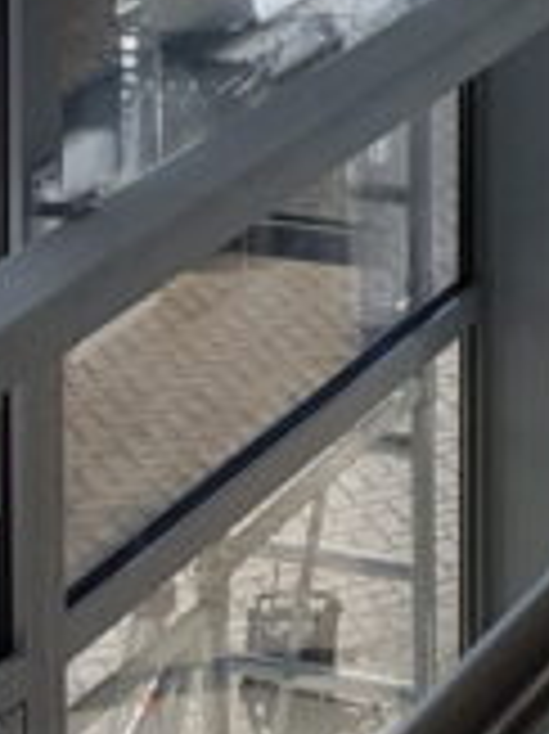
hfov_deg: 9.0
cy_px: -811
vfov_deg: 11.0
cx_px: 855
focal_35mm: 160
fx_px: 3388
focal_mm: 4.2
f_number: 1.7
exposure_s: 1/1324
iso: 40
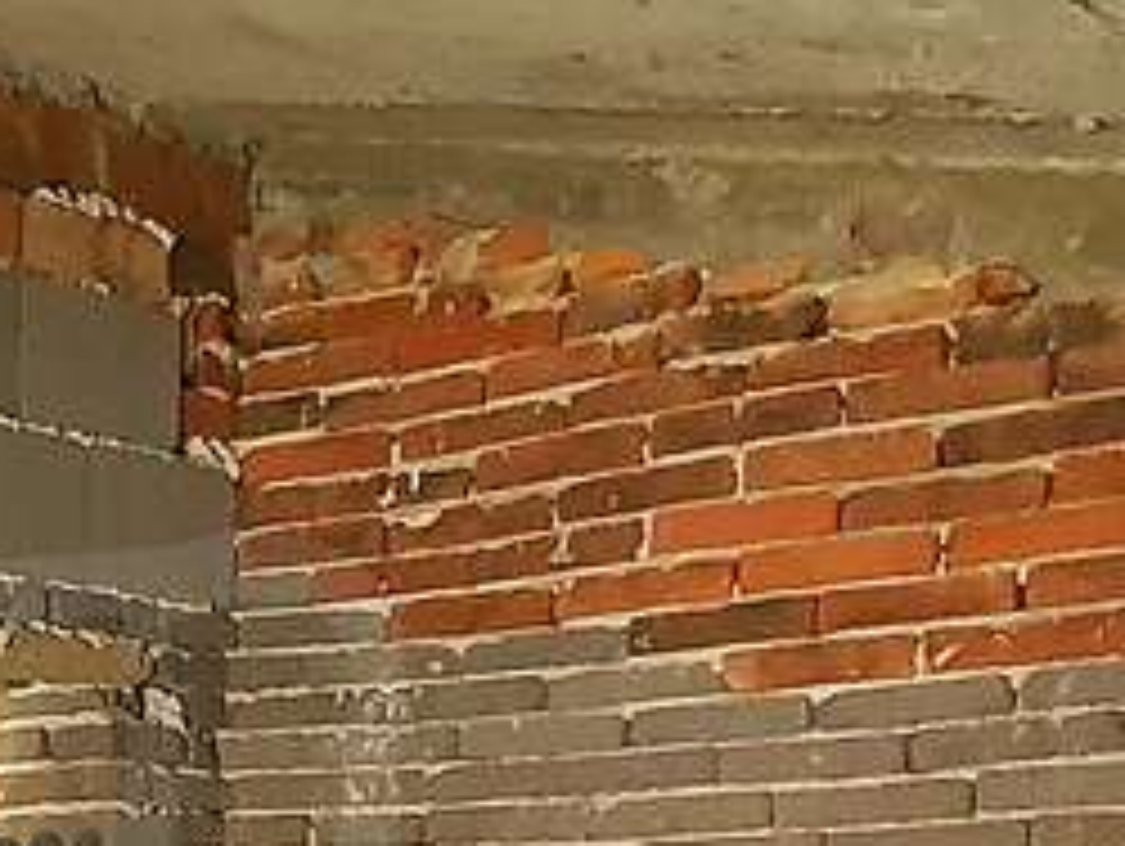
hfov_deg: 17.7
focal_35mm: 78
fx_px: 2537
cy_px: 1199
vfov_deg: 17.4
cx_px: -1116
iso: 320
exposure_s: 1/50
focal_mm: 1.8
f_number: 2.2
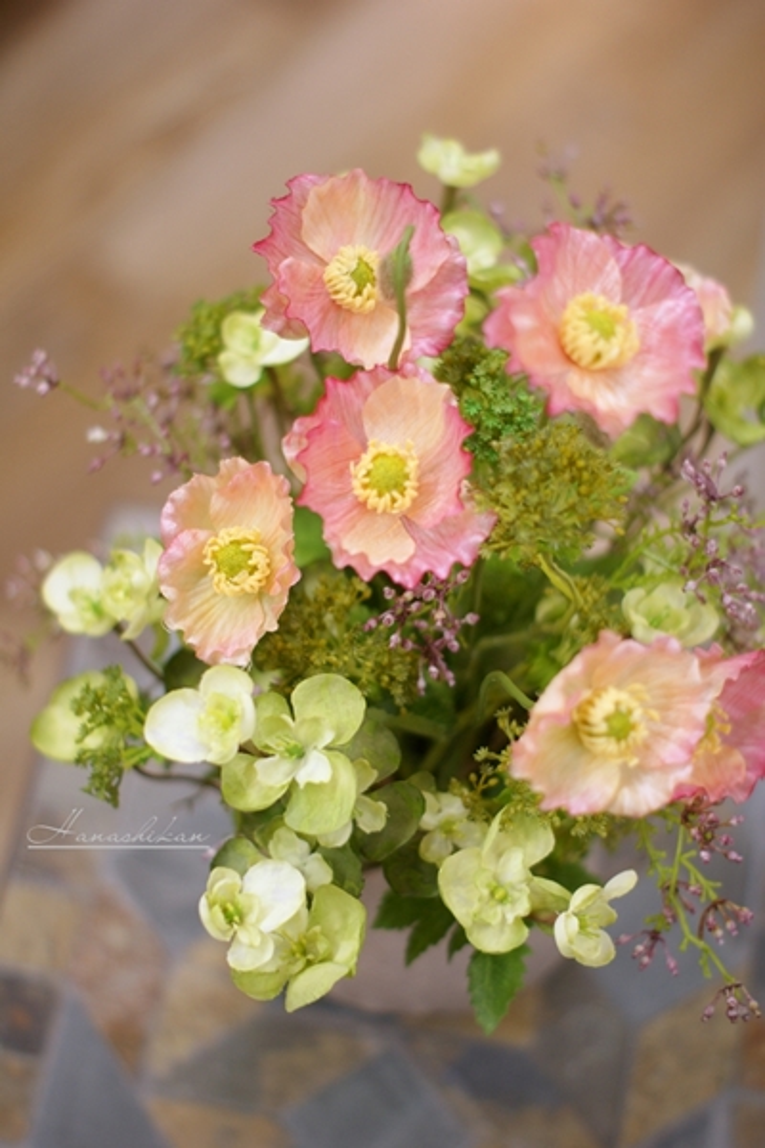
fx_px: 2390
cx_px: 382
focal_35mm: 75
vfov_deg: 27.0
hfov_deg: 18.2
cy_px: 574
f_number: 1.8
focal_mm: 50
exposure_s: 1/100
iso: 200
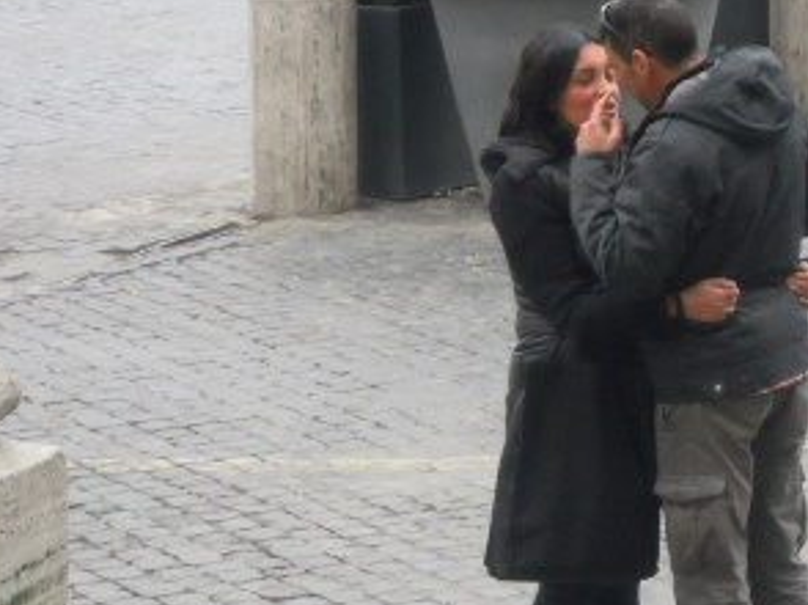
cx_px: 635
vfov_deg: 6.0
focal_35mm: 246
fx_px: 5737
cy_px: 341
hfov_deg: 8.0
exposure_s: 1/100
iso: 320
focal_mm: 20.3
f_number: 5.9
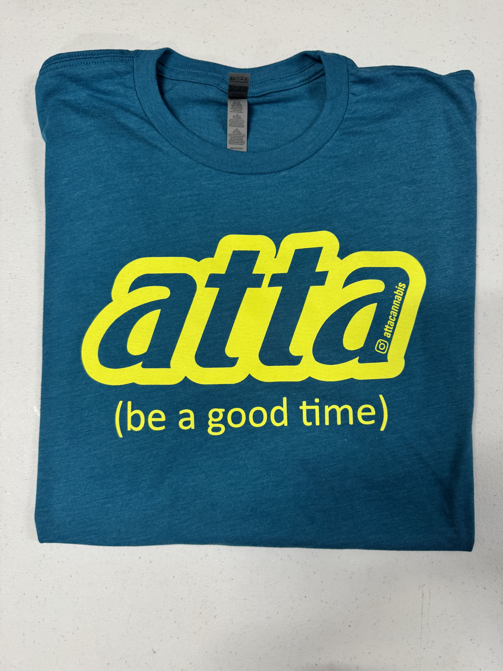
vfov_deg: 71.6
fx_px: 465
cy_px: 336
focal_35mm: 24
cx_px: 252
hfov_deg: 56.8
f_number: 1.78
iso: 125
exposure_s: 1/61
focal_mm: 6.76
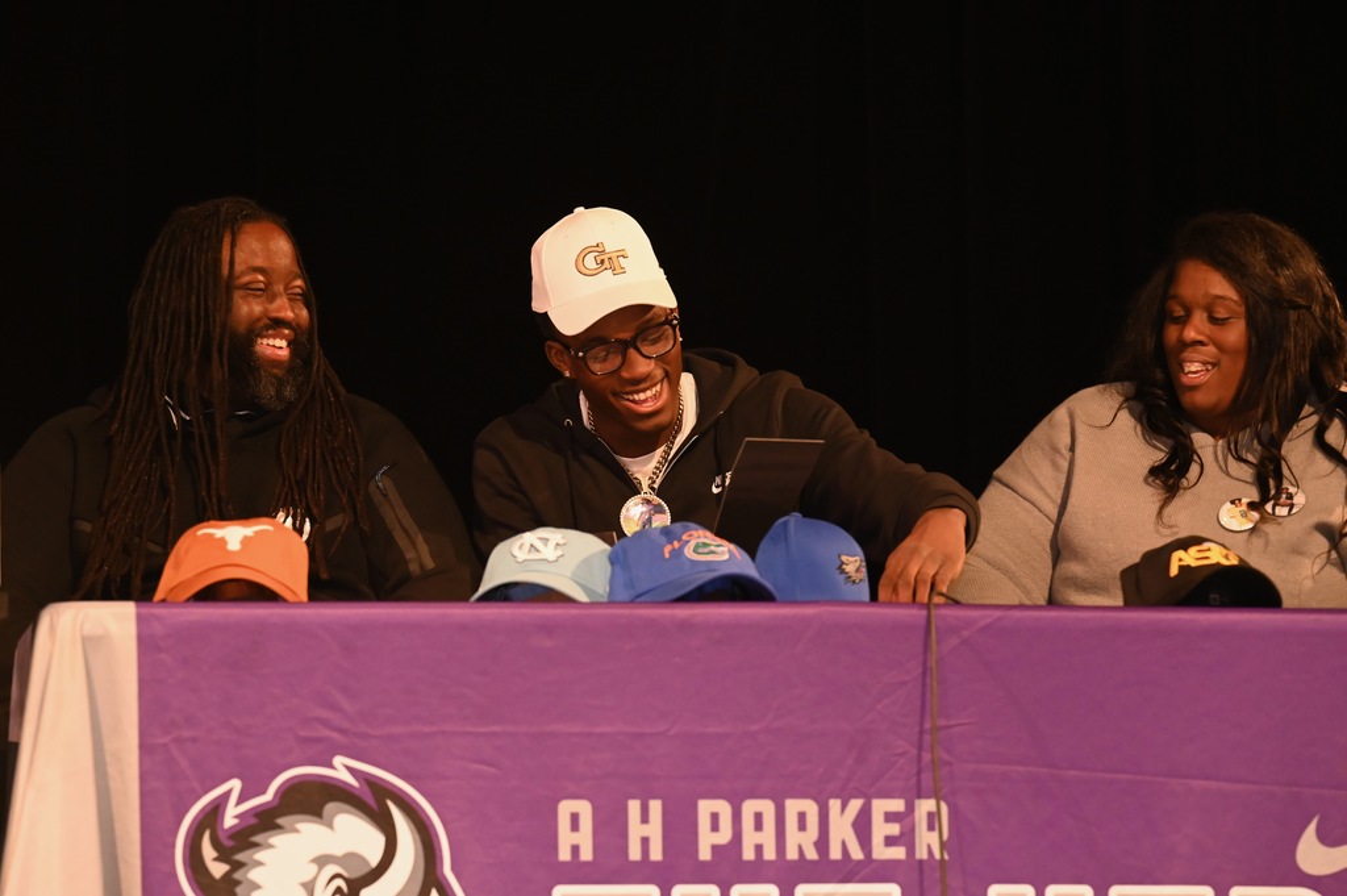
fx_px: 5421
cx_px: 674
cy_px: 448
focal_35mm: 145
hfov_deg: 14.2
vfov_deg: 9.4
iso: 5000
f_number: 5
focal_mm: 145
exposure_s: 1/100
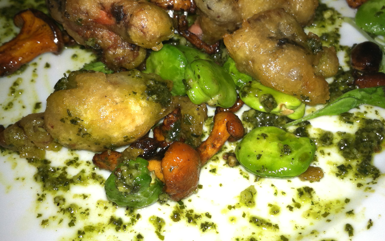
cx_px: 212
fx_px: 493
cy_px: 83
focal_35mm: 47
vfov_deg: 27.3
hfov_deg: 42.6
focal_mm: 3.85
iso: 80
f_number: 2.8
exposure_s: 1/59
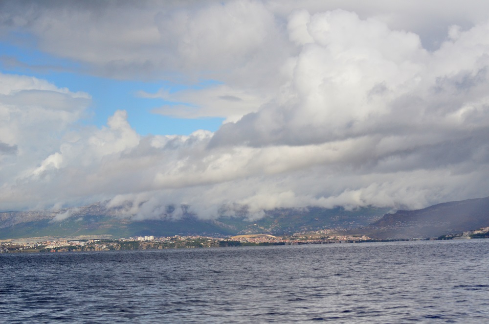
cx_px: 244
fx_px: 1423
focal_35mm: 105
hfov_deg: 19.5
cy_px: 162
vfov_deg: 13.0
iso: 720
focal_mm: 70
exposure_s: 1/8000
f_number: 4.5
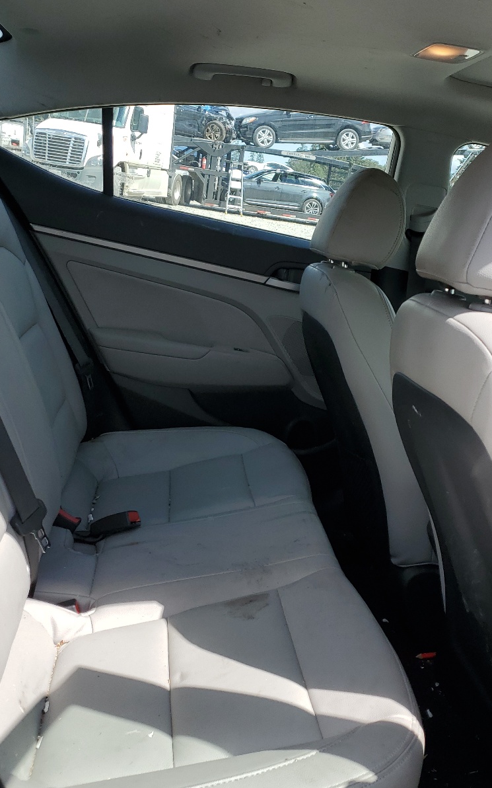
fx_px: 794
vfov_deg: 52.7
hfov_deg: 34.4
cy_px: 395
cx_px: 285
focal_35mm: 37
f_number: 1.5
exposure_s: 1/1667
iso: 50
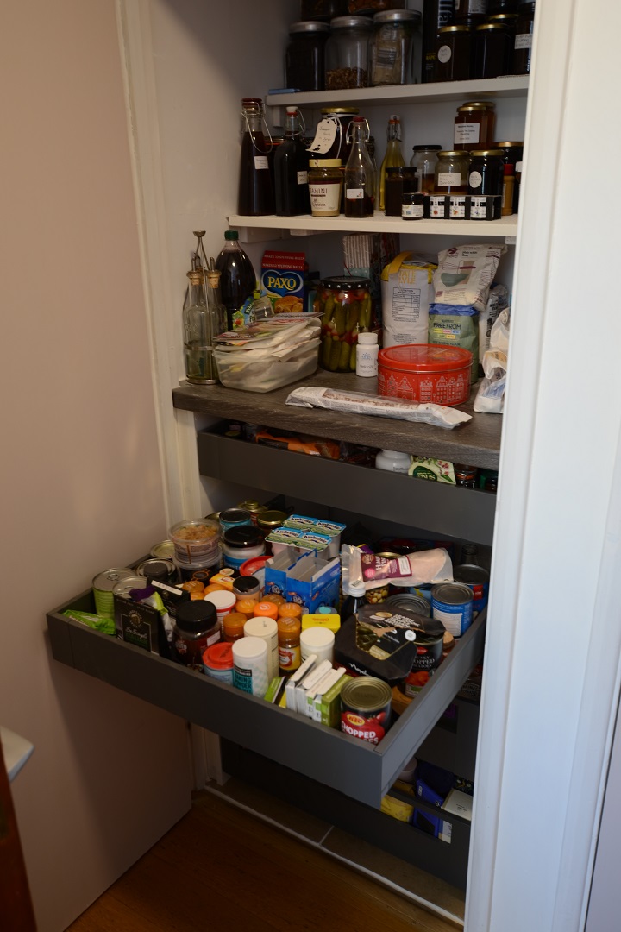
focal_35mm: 30
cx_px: 310
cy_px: 466
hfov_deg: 43.6
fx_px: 776
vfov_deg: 61.9
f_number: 3.5
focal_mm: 20
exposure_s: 1/15
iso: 100
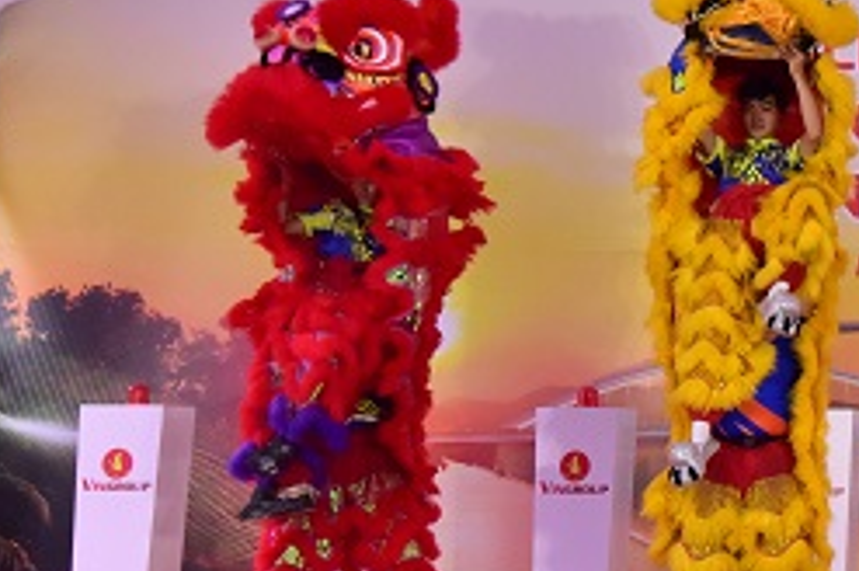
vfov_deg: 18.6
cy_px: 233
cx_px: 1005
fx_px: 1740
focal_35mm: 73
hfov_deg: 25.2
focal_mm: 30
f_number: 10
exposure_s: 1/400
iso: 3200
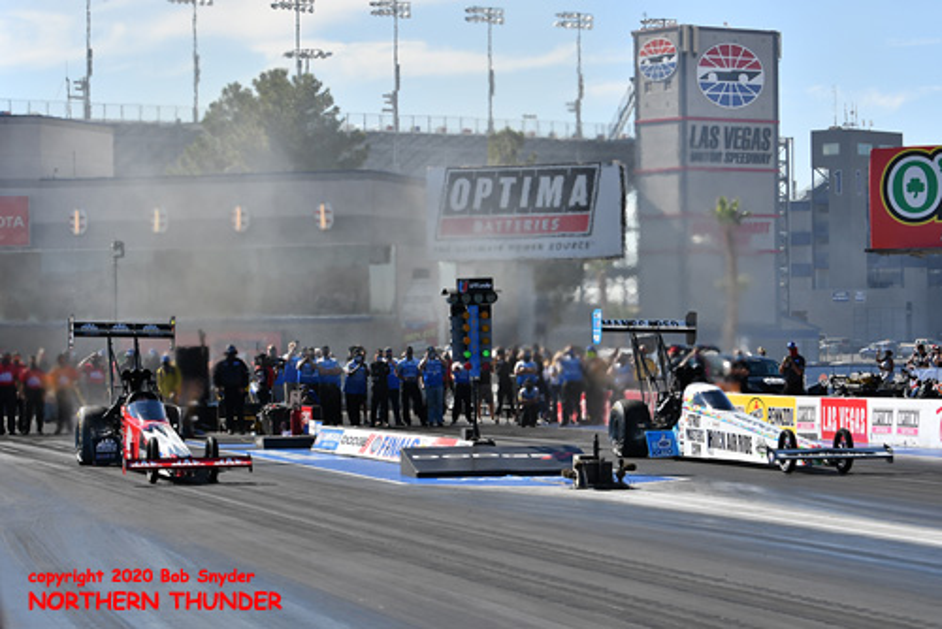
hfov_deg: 19.4
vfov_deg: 13.1
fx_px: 2749
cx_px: 471
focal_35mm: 105
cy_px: 314
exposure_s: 1/1250
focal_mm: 70
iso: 160
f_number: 5.6
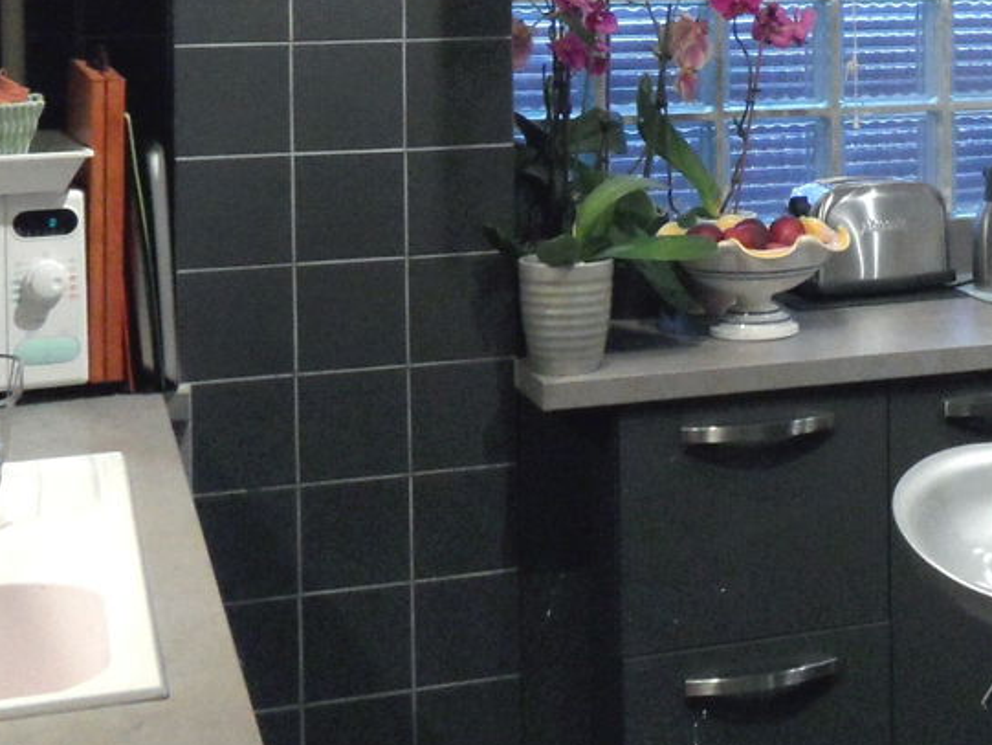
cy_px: -37
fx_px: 2035
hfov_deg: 26.0
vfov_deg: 20.0
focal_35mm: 71
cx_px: 981
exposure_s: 1/15
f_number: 3.2
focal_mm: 3.9
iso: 320
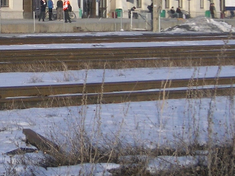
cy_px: -31
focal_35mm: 143
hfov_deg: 13.6
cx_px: -1
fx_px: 970
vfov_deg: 10.2
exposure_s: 1/320
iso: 50
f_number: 5
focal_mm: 8.2
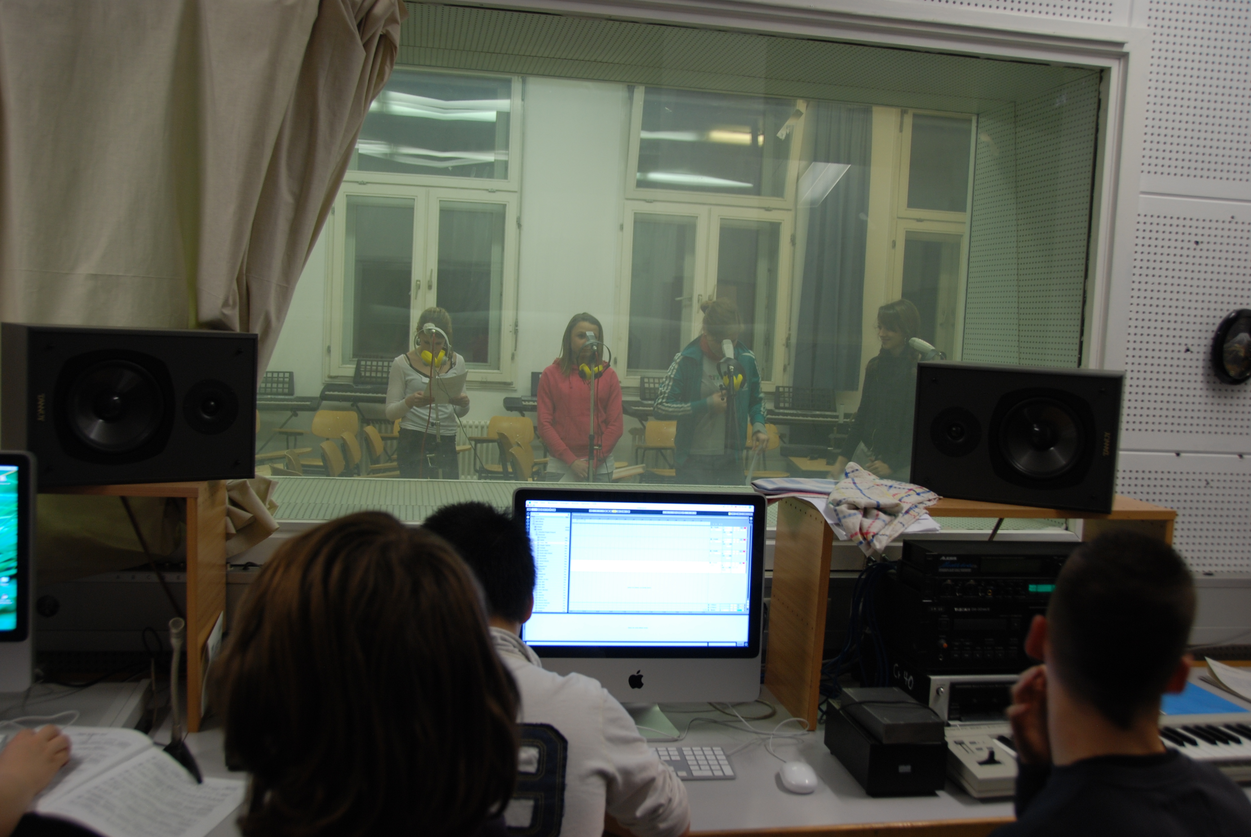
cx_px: 626
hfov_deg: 57.2
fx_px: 1148
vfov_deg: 40.1
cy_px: 418
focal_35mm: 33
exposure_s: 1/15
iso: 200
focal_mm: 22
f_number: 3.8
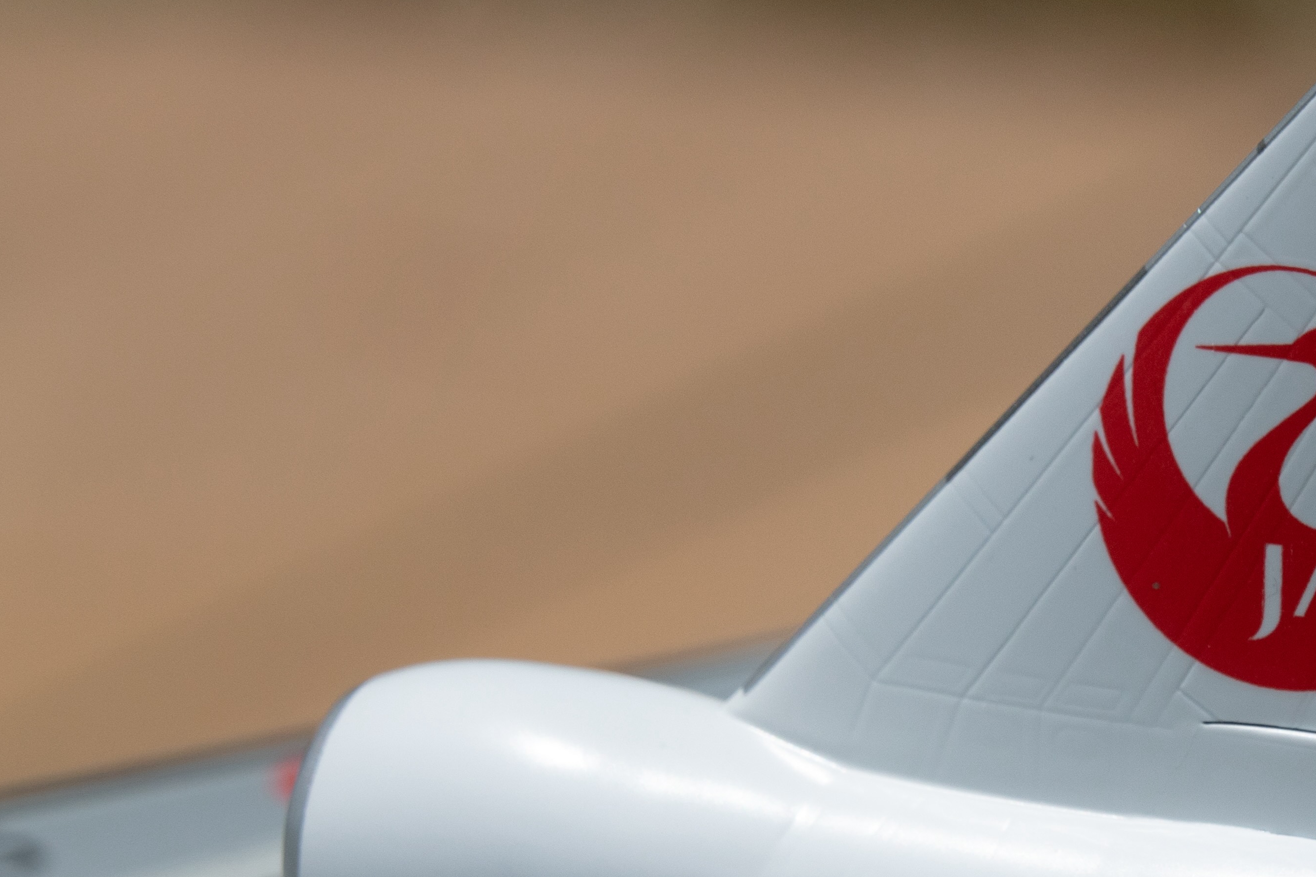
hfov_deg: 2.5
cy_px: 833
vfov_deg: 1.7
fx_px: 29937
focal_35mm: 819
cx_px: 1329
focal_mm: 146.76
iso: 100
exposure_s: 1/2000
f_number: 6.3
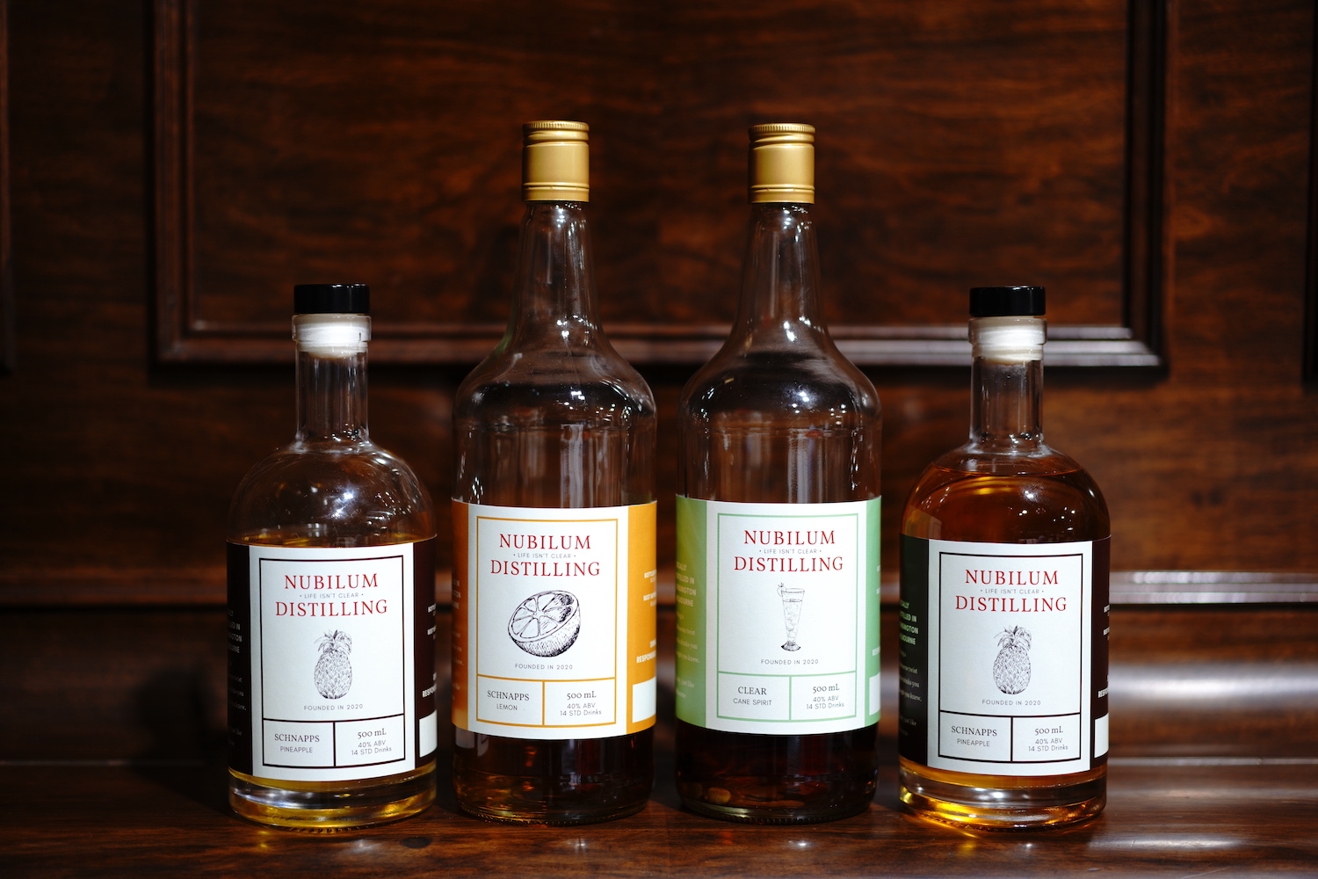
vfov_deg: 24.6
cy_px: 440
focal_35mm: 55
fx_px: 2013
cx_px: 659
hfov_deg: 36.2
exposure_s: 1/30
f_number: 1.8
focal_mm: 55
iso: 100
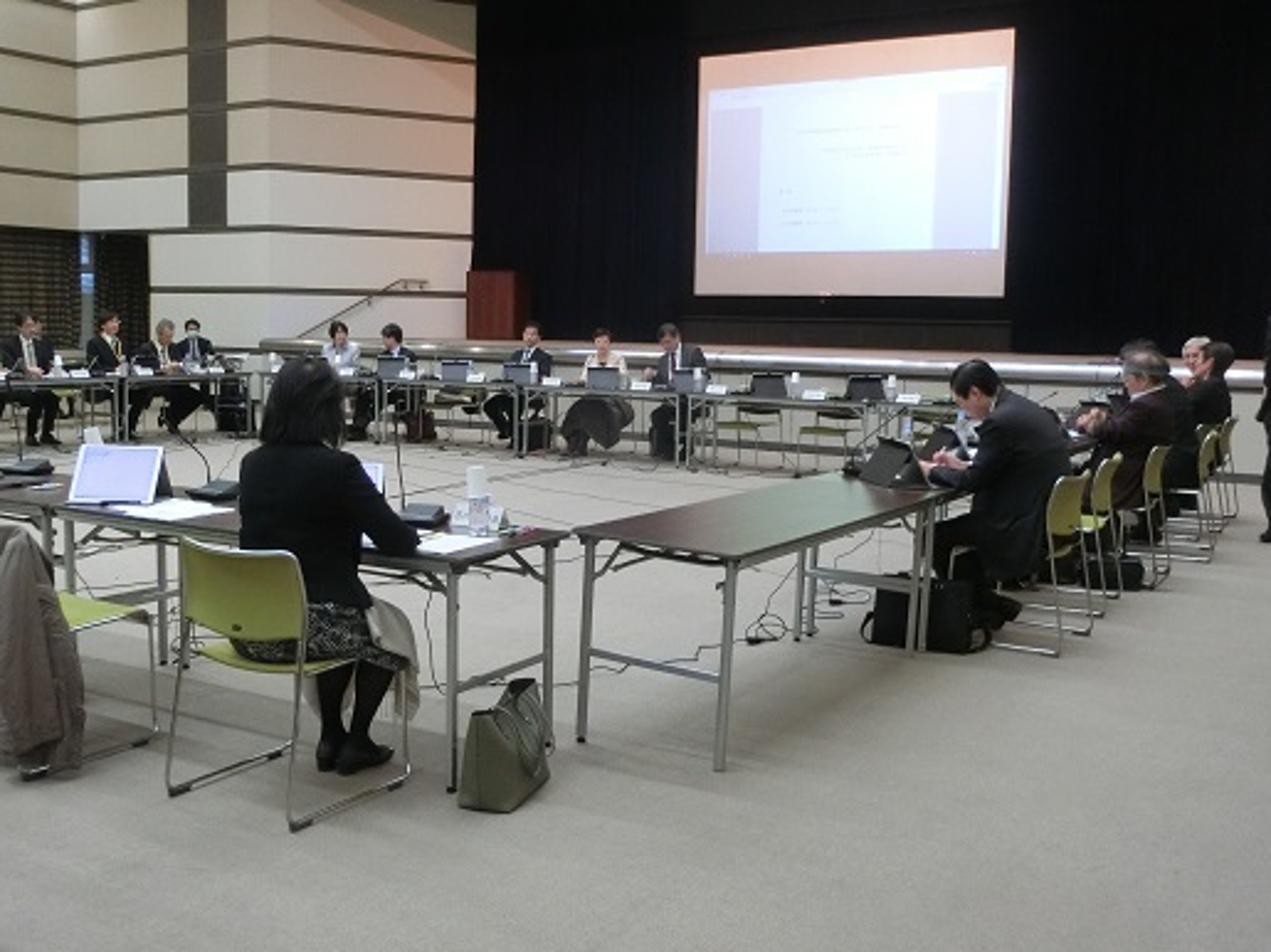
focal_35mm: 37
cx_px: 602
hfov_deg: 50.1
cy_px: 466
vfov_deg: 38.6
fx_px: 1358
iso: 640
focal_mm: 6
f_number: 3.9
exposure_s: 1/30
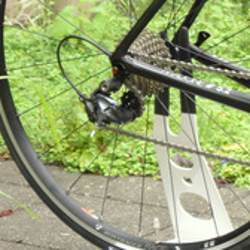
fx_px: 1585
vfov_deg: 9.0
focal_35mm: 194
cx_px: 494
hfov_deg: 8.6
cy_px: 6
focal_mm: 17.8
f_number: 3.2
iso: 800
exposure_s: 1/125
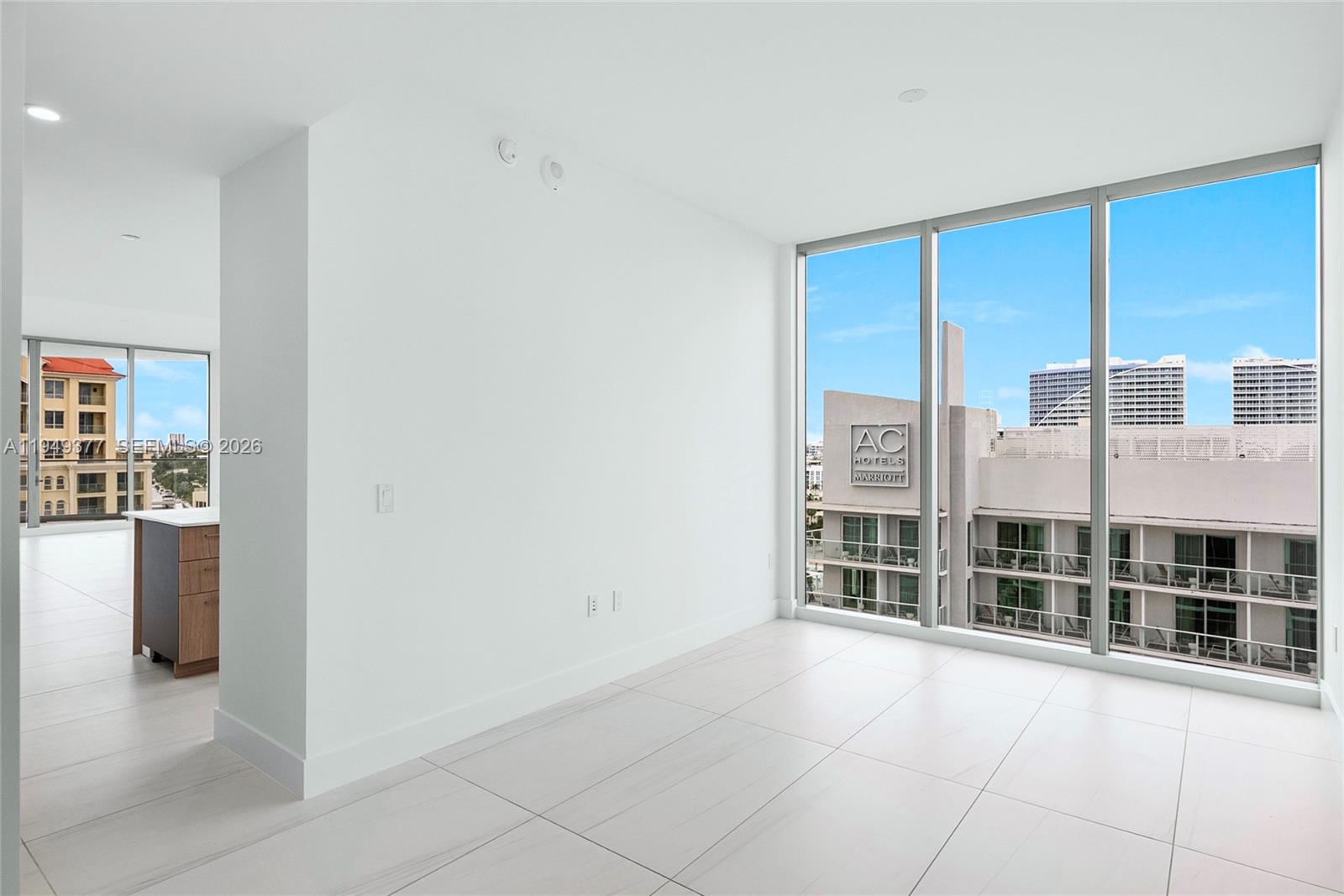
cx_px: 672
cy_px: 448
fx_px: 672
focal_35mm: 18
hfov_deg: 90.0
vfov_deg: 67.4
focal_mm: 12
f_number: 8
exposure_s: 1/200
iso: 400
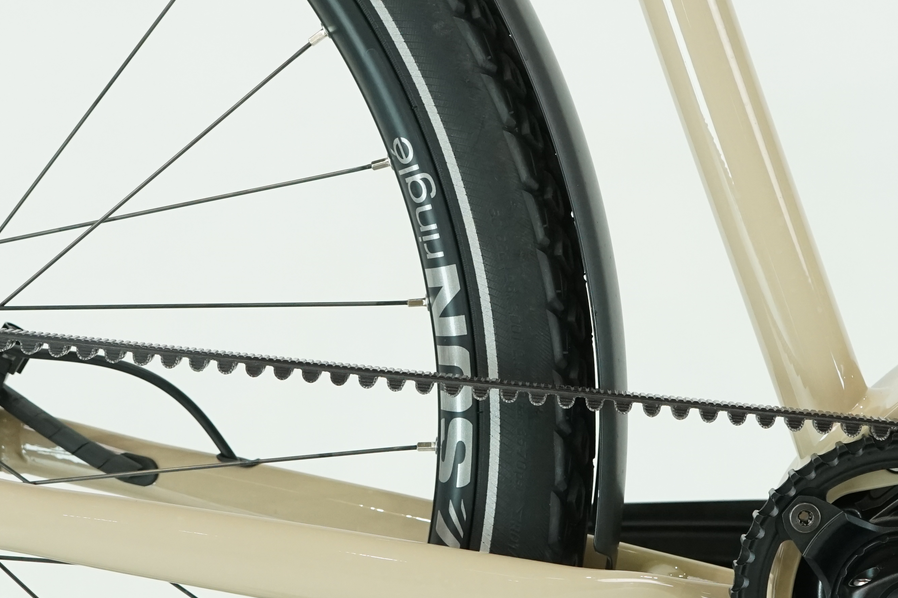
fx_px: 2369
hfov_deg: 21.5
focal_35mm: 95
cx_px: 460
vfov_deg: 14.4
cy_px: 296
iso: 1600
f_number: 5.6
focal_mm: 42
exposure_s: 1/200
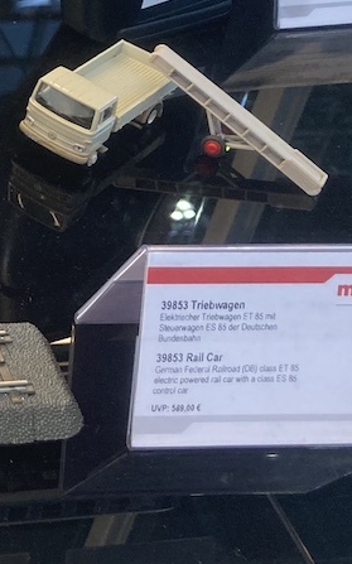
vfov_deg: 24.0
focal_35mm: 85
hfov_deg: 13.6
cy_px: 106
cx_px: -298
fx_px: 1306
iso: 80
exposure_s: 1/100
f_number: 1.8
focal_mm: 3.99
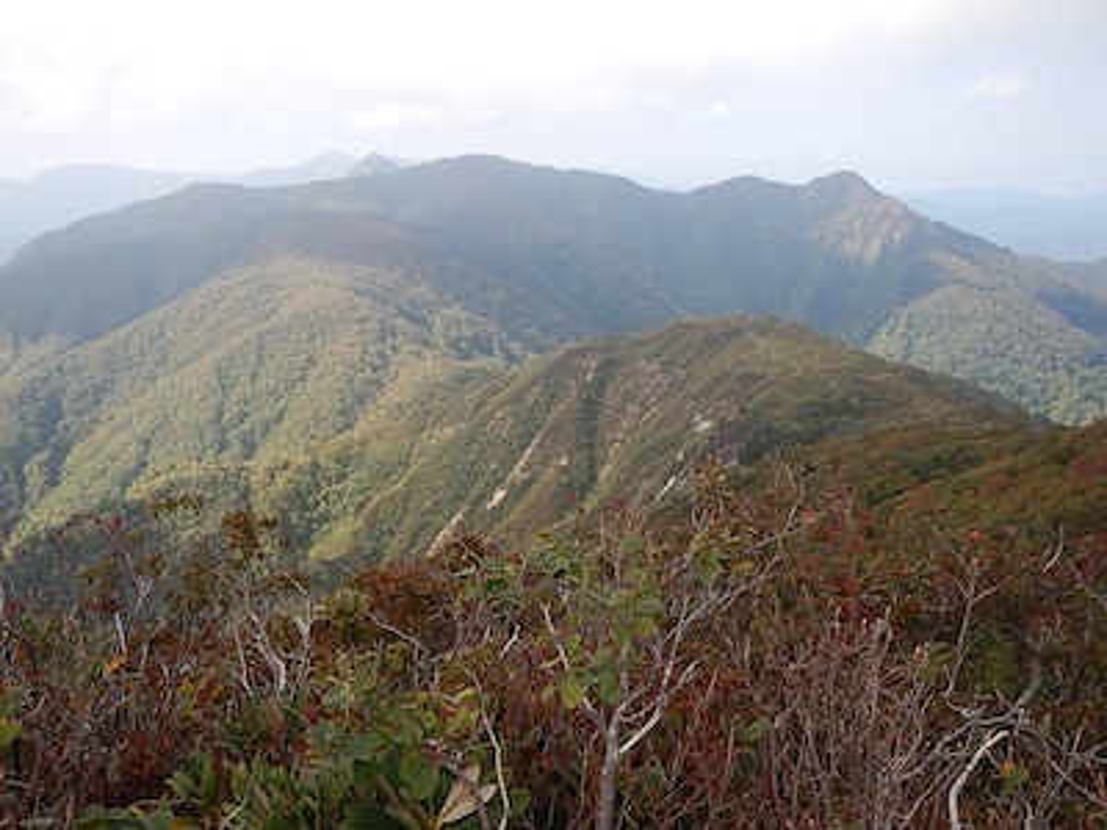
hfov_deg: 51.4
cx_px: 554
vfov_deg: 39.7
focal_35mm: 36
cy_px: 415
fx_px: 1151
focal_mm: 6.5
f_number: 4
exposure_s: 1/400
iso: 125
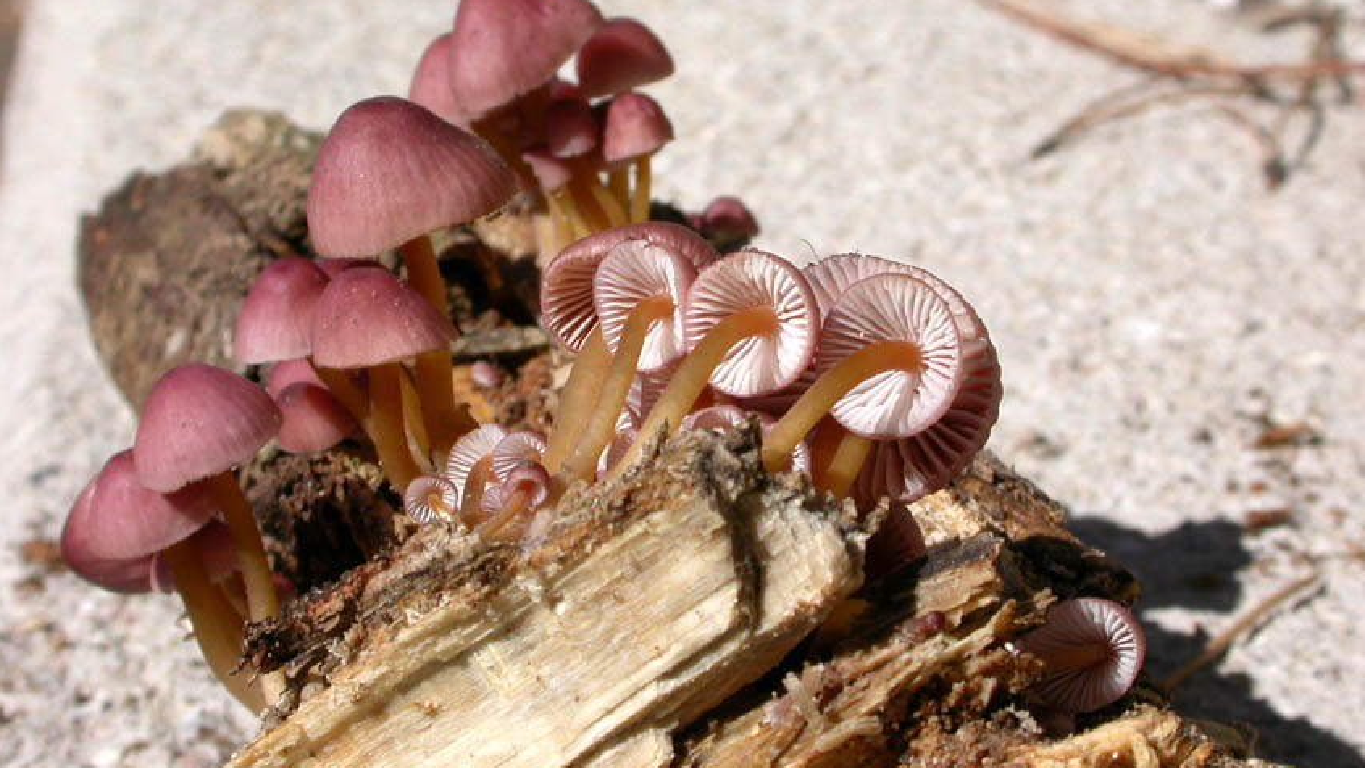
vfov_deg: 10.5
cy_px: 289
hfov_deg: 18.6
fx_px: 4163
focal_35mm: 115
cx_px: 682
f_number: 7.3
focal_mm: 21.7
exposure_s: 1/620
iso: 100
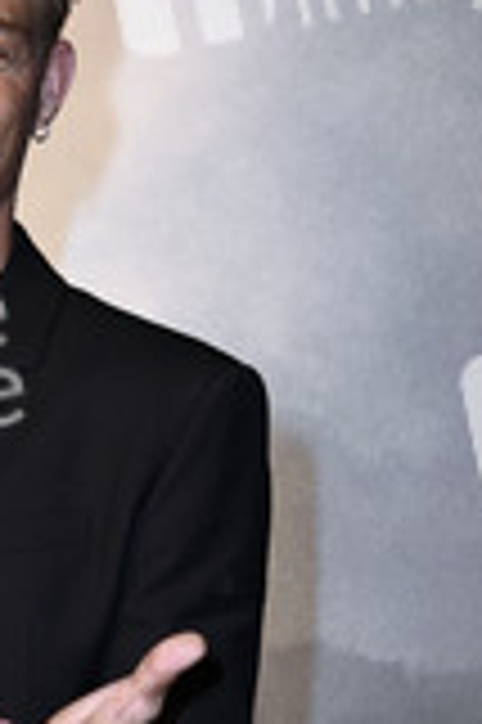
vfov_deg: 12.1
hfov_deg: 8.0
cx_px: -77
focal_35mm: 169
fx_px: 3401
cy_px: 625
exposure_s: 1/200
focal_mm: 68
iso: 640
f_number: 5.6
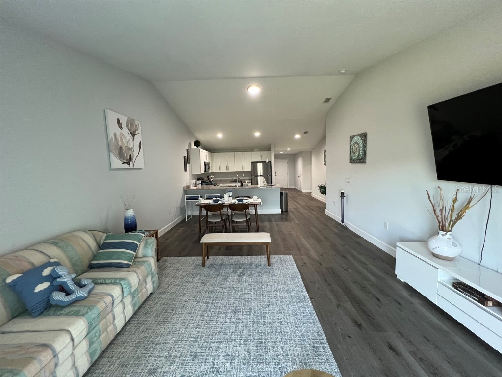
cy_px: 188
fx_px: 189
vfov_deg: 89.9
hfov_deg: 106.2
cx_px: 251
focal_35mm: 13
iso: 200
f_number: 1.8
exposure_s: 1/60
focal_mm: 1.57
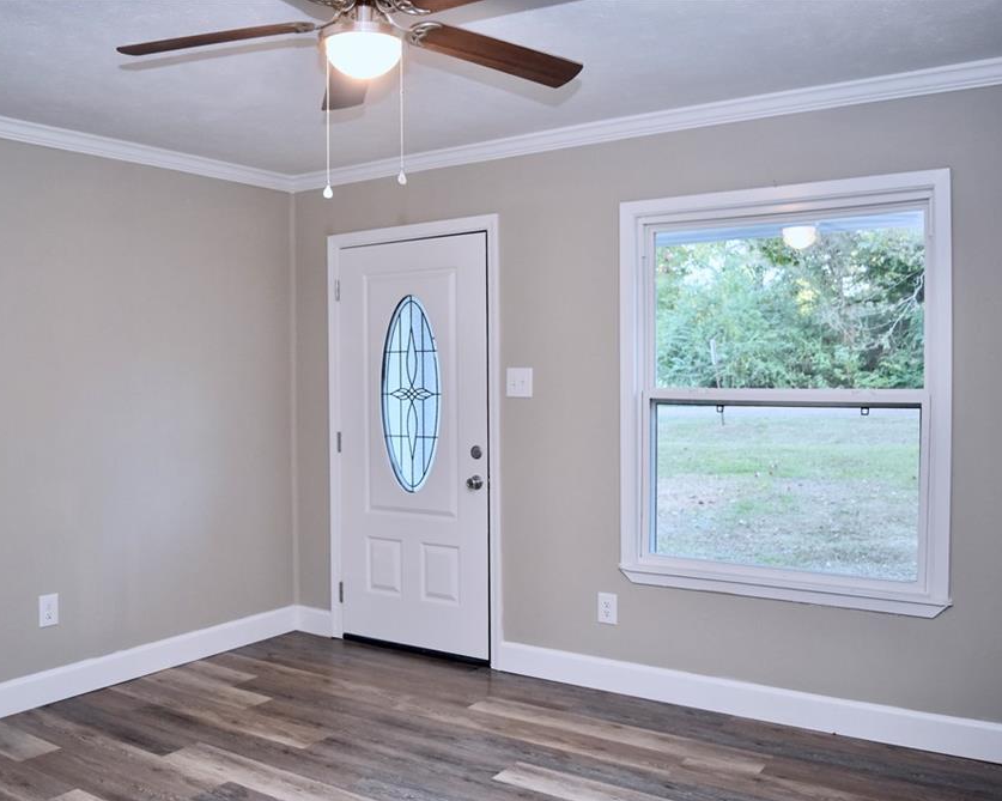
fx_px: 919
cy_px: 406
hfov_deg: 57.0
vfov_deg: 47.1
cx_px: 429
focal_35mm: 31
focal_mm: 18
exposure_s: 1/60
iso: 800
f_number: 4
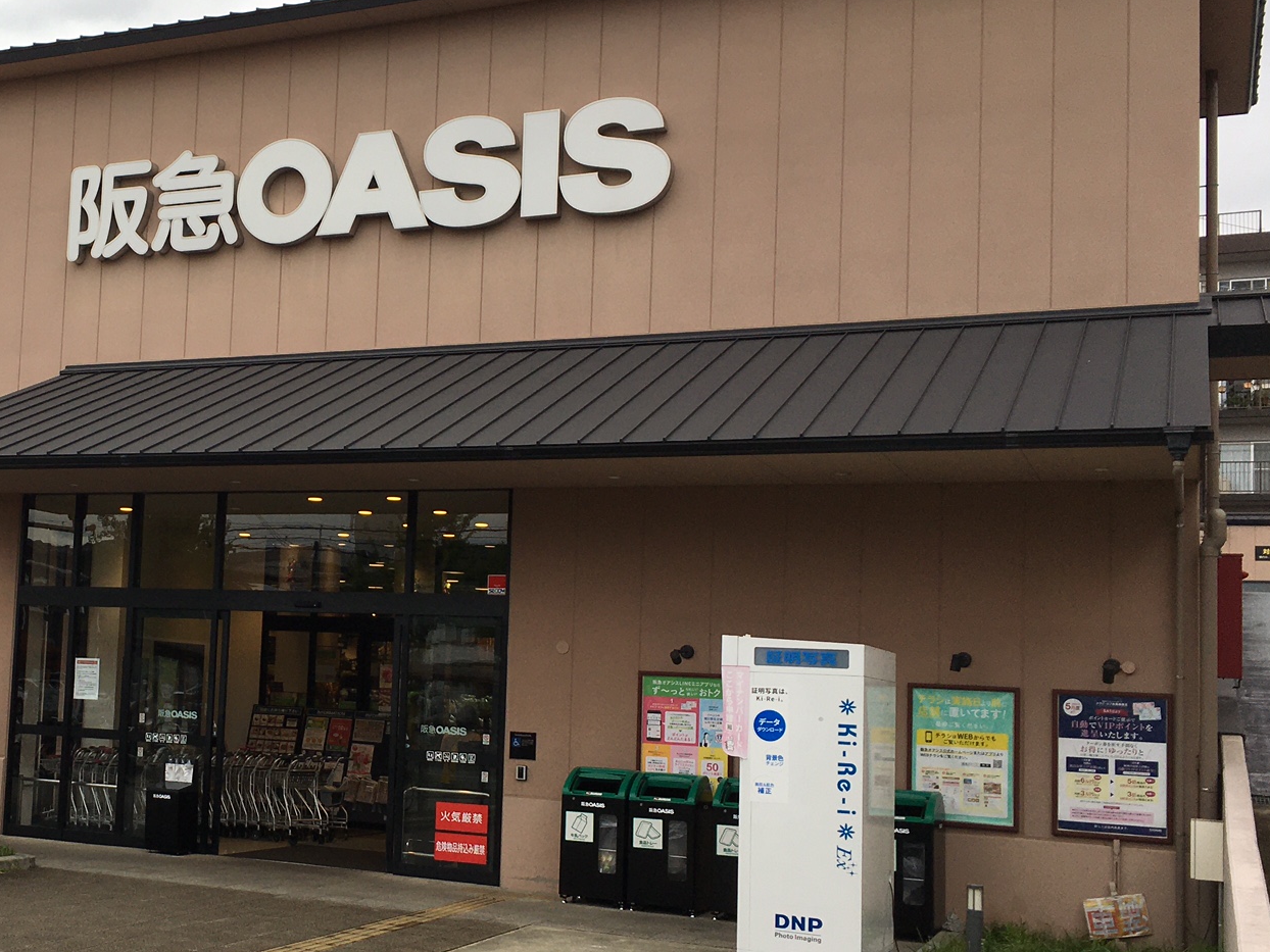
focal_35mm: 47
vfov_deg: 30.9
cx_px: 255
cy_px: 523
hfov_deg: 38.9
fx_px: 1724
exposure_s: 1/530
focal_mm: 4.15
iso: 25
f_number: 2.2
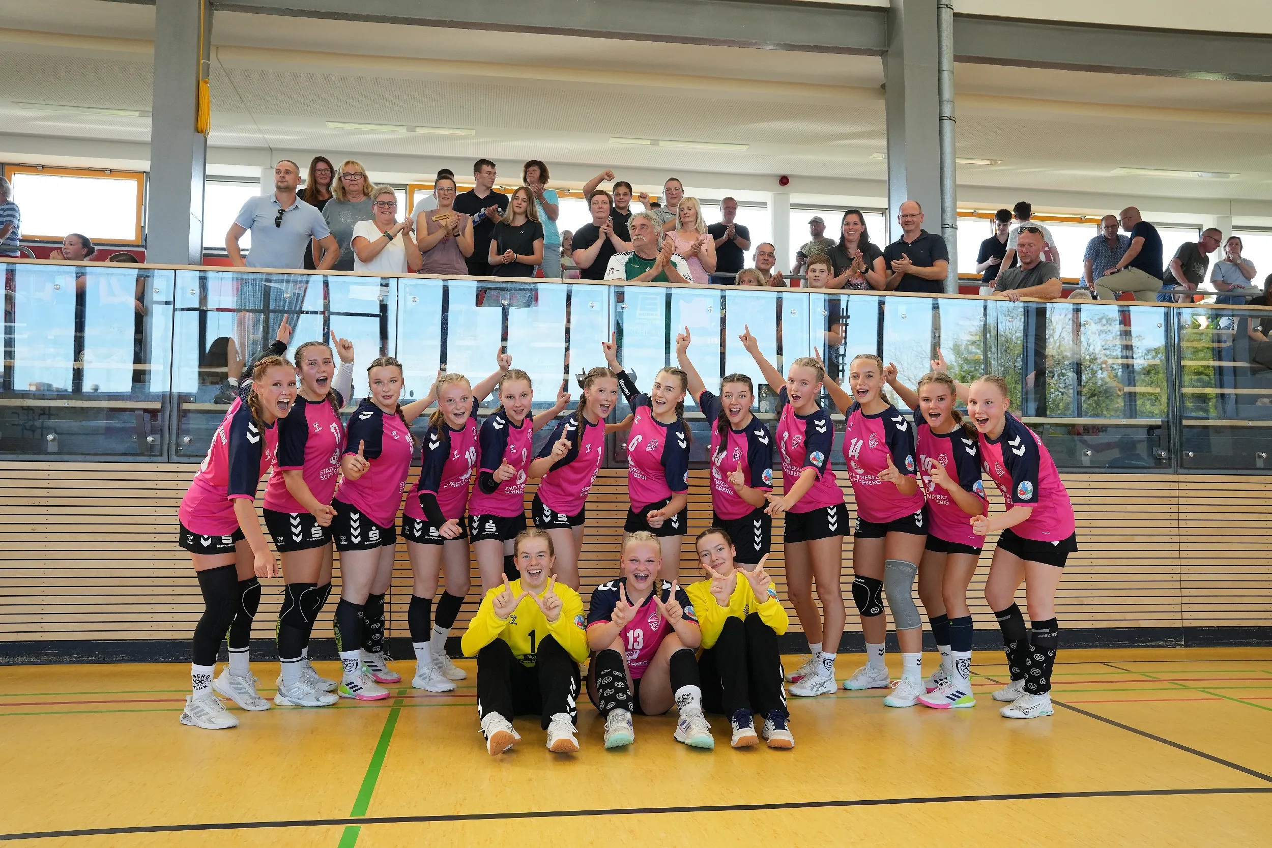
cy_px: 424
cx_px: 636
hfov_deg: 61.6
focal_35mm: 30
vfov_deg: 43.3
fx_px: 1067
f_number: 6.3
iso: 2000
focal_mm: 30.2
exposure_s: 1/320
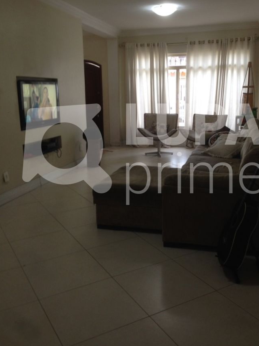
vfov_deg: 50.0
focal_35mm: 37
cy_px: 154
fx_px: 369
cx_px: 143
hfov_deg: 38.6
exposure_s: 1/20
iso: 64
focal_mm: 4.12
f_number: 2.4
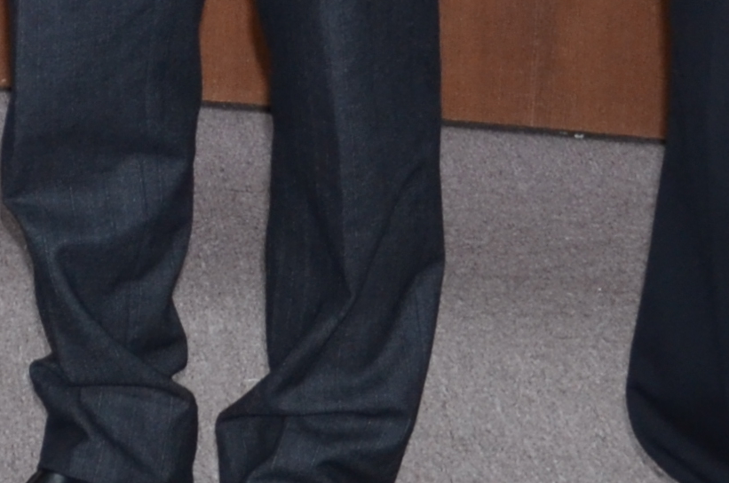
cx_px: -565
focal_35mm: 189
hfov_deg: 10.3
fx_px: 3820
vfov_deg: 6.8
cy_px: -716
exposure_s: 1/60
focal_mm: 21
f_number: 4
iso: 400
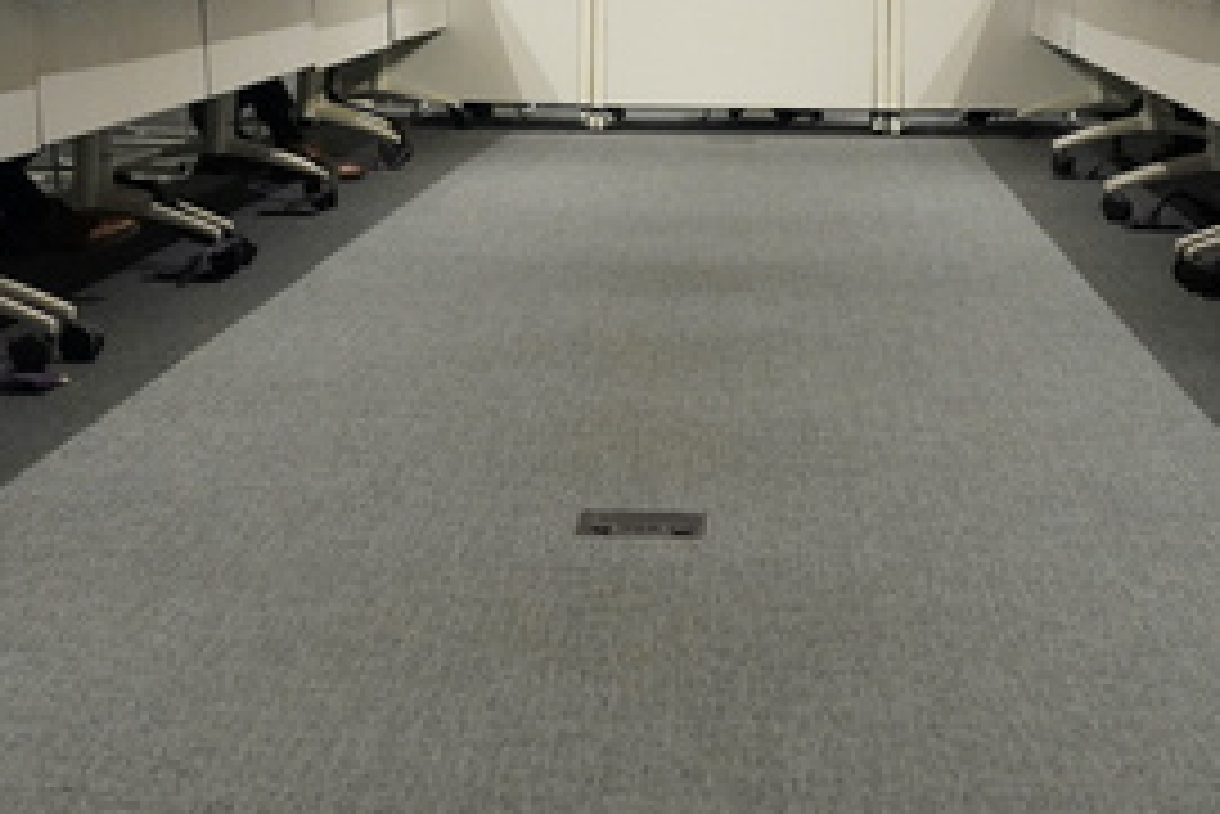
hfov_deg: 24.4
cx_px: 747
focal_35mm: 83
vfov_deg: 15.9
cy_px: -115
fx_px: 2814
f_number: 5
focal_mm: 31
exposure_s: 1/320
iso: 6400
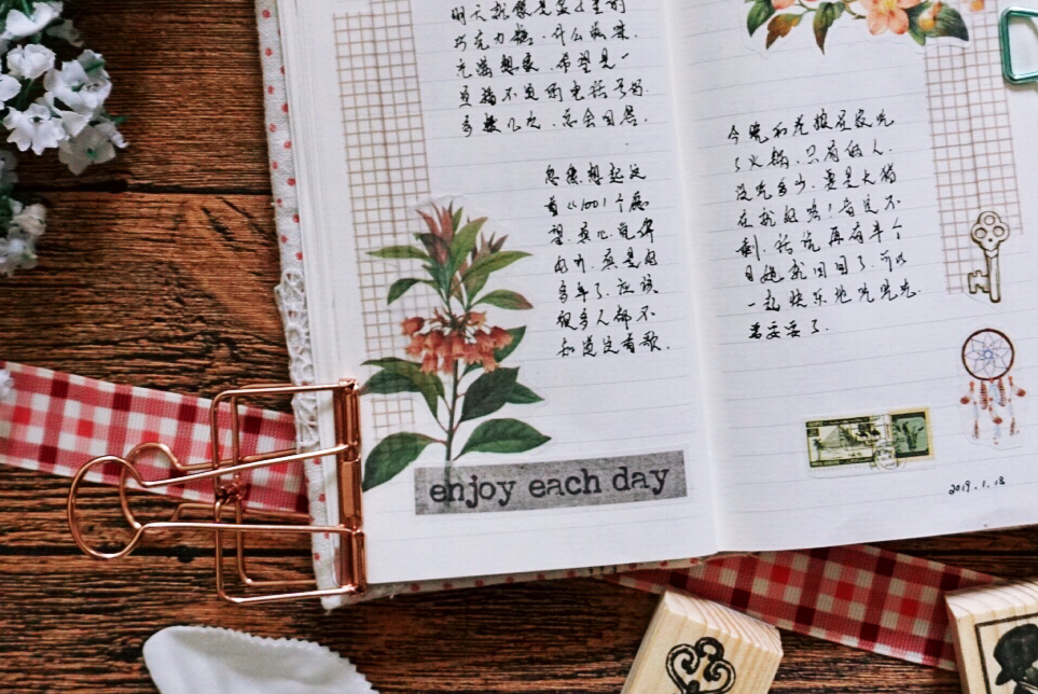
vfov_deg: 25.4
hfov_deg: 37.2
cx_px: 691
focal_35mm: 53
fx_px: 1525
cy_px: 199
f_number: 4
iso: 1250
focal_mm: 21
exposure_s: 1/160
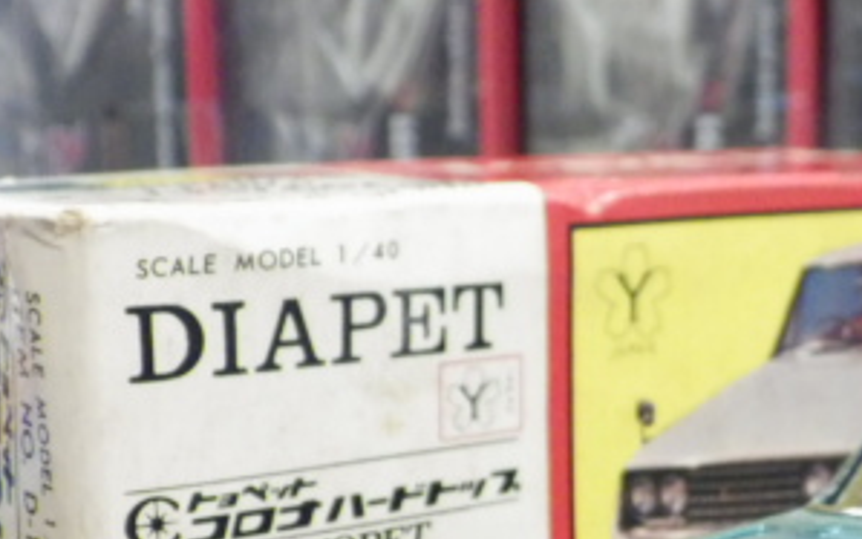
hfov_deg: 21.9
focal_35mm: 93
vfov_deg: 13.9
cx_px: 750
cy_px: 496
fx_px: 2185
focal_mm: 7.4
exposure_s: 1/30
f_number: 3.6
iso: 800
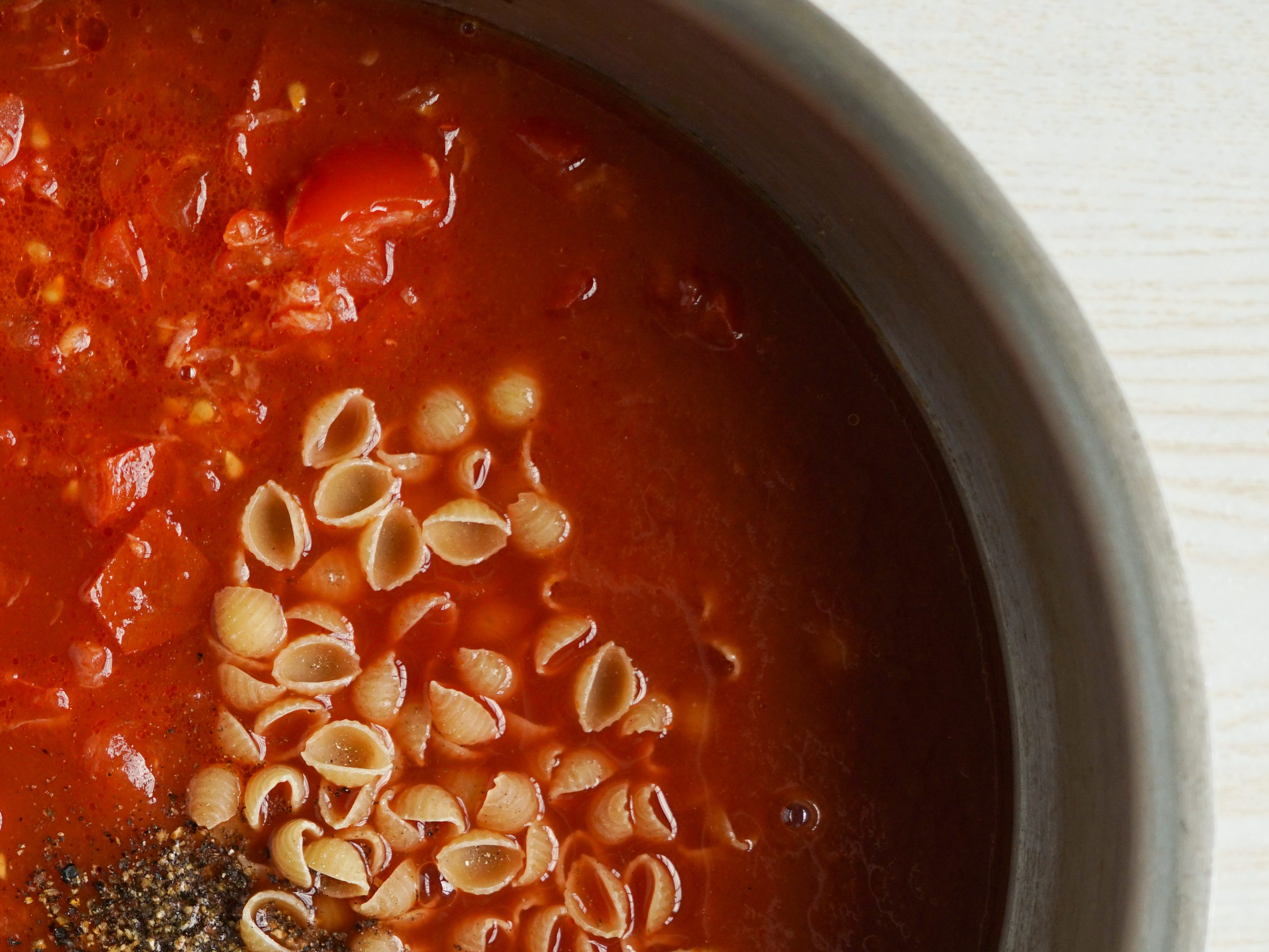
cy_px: 824
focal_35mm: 86
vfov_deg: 17.0
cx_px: 212
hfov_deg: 22.4
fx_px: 3153
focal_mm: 35
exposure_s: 1/160
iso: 400
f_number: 4
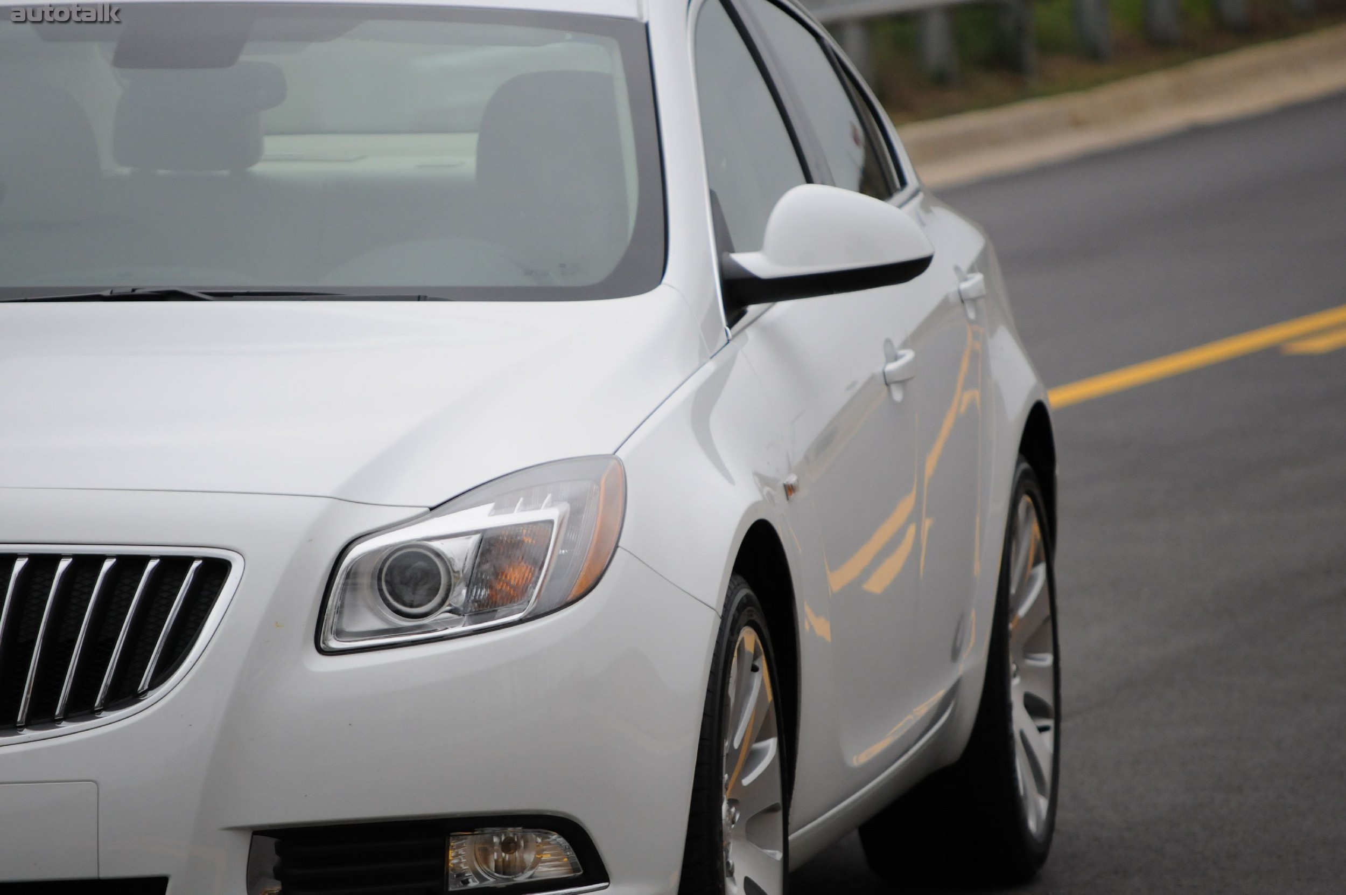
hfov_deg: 6.9
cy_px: 448
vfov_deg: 4.6
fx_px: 11204
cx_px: 673
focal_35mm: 300
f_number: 5.6
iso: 800
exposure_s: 1/1250
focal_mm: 200
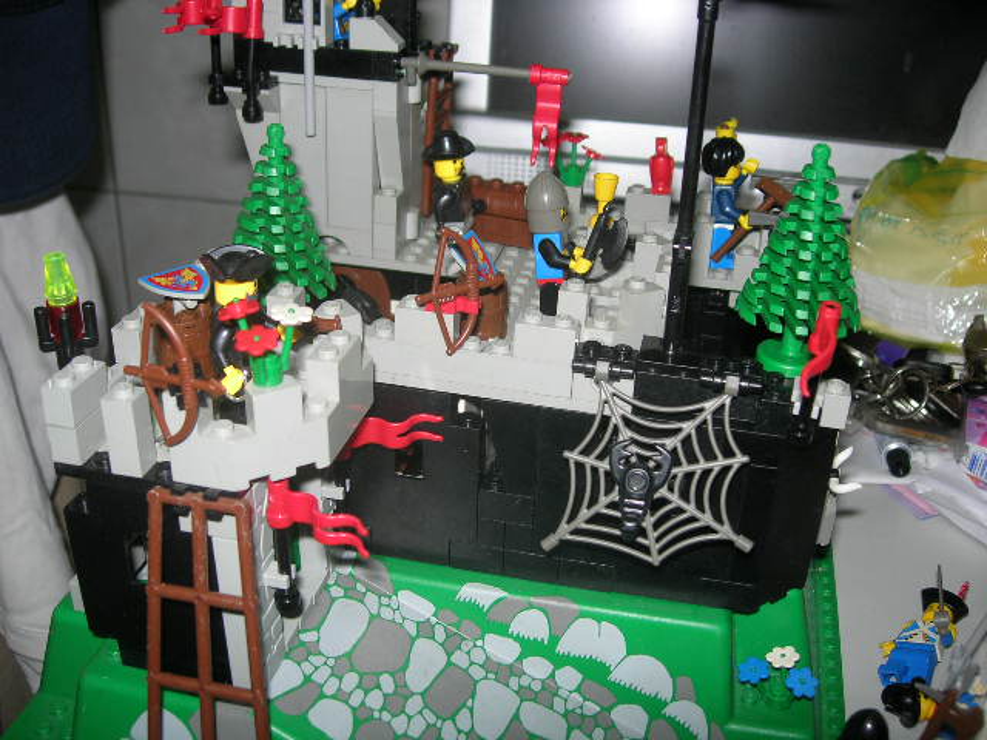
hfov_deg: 49.0
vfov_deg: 37.7
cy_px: 370
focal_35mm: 38
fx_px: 1083
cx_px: 494
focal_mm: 7.8
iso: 64
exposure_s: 1/60.1
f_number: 2.8
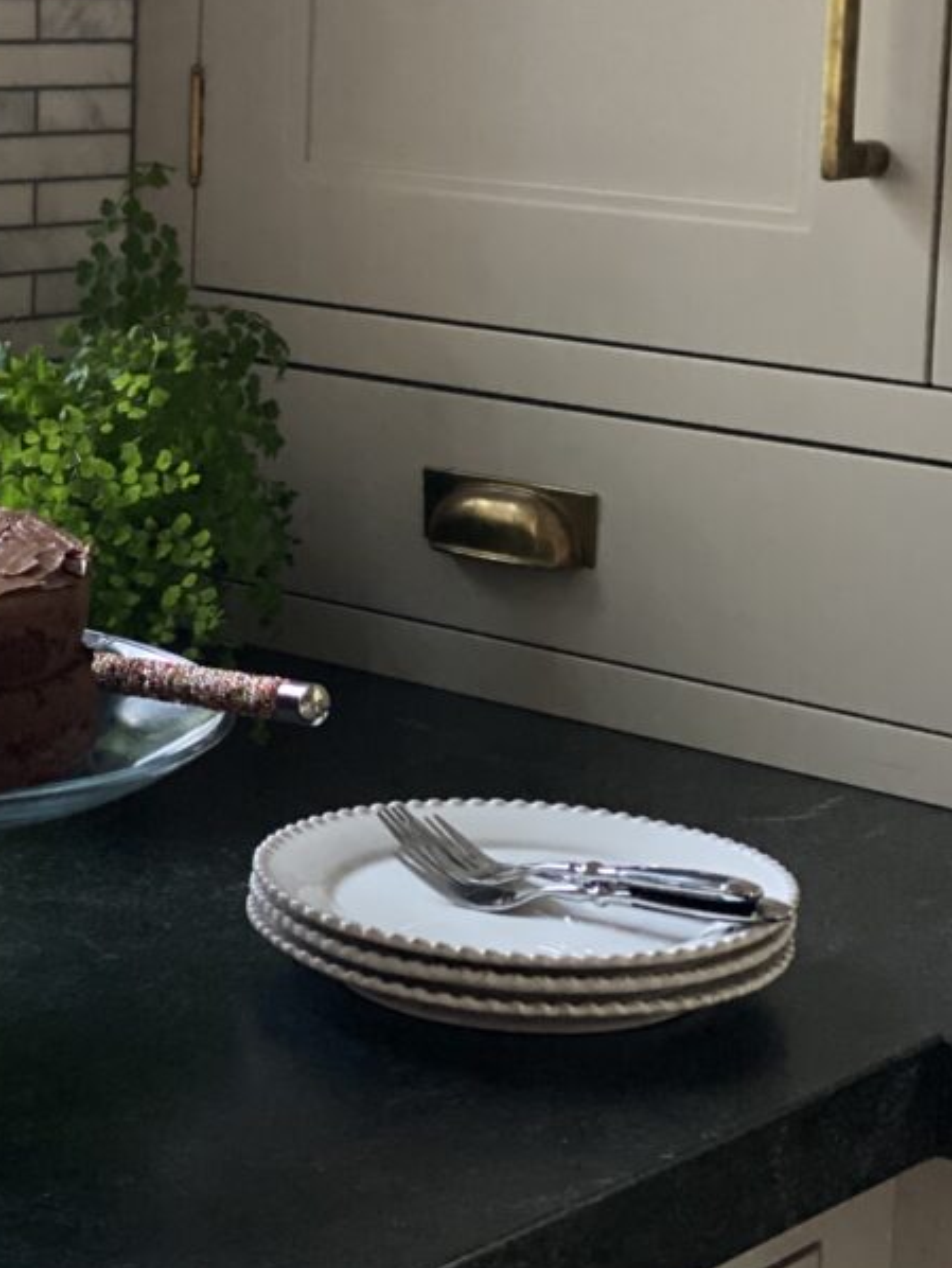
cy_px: 278
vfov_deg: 21.8
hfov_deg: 16.5
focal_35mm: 89
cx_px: 208
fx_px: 3261
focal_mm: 6
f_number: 2
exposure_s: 1/15
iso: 800
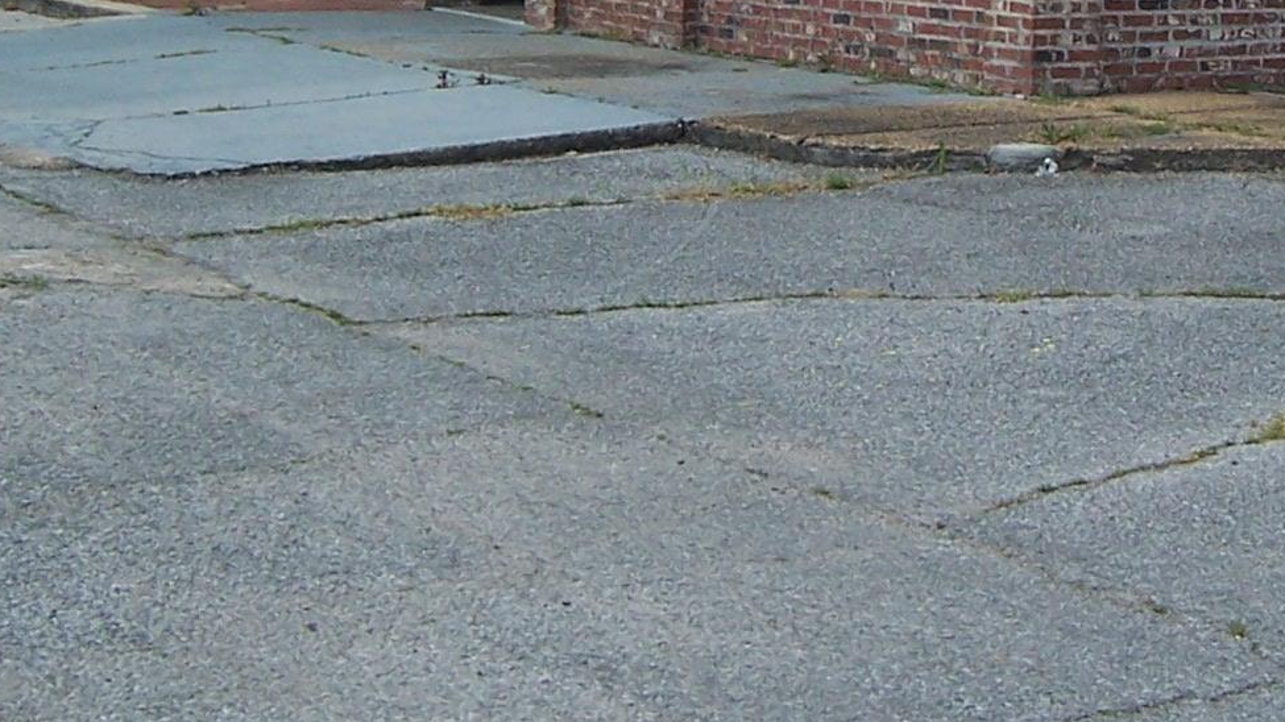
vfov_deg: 13.8
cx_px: 996
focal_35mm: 85
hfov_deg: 24.7
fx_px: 2896
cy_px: -117
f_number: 3.4
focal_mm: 5.5
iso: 80
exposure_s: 1/750
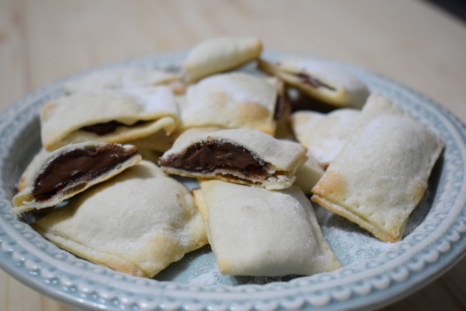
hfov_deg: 37.8
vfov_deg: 25.8
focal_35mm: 52
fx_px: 680
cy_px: 156
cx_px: 233
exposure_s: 1/125
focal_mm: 35
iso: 3200
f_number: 4.5
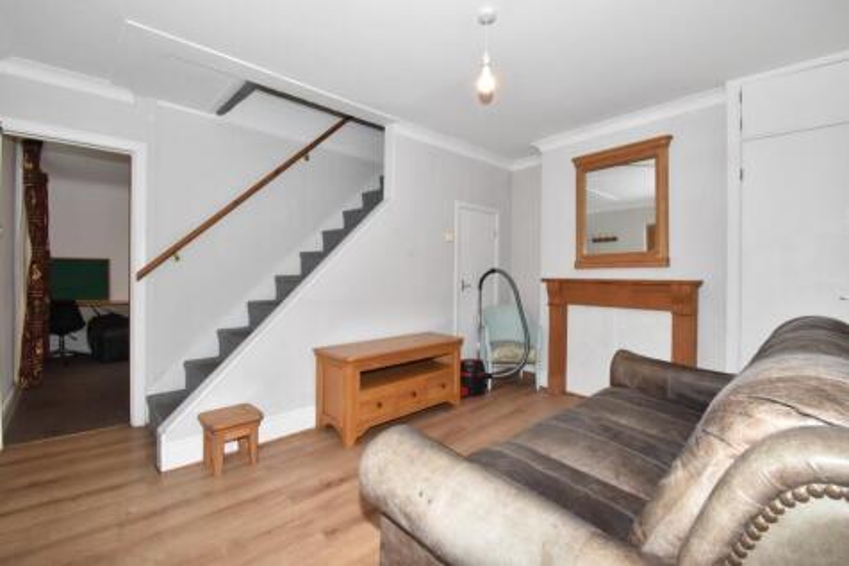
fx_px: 354
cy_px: 283
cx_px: 424
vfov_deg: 77.3
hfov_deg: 100.4
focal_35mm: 15
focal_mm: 10
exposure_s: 1/60
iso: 1100
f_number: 13
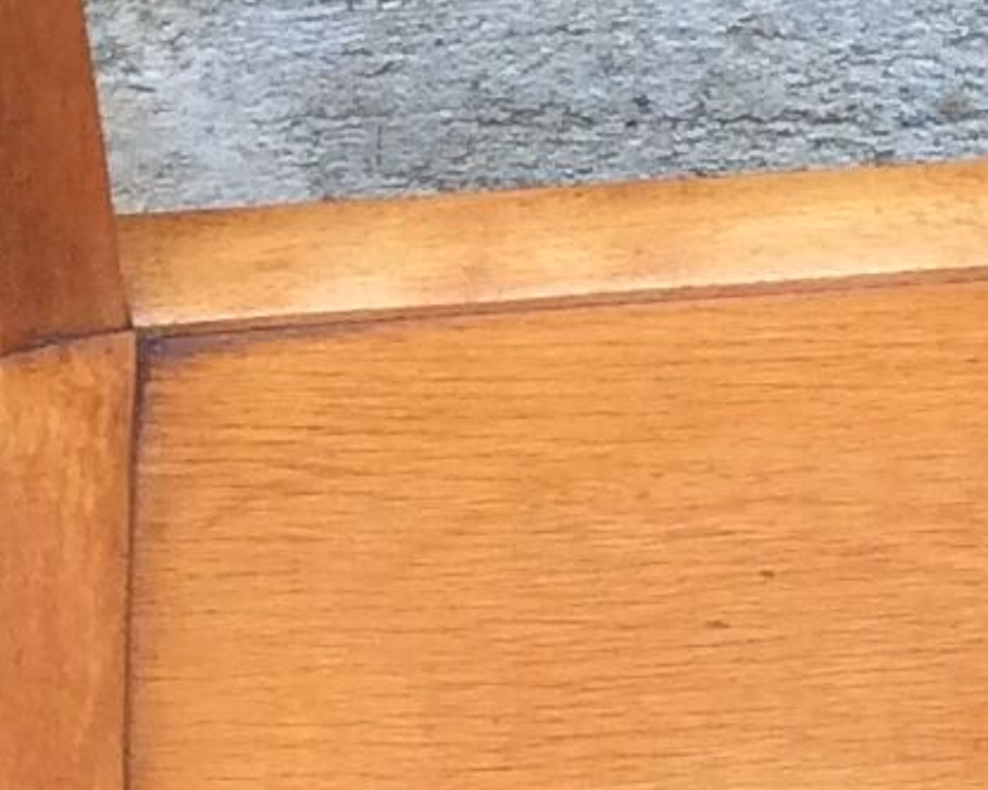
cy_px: 1085
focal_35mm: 195
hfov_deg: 9.8
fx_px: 5702
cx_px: 1069
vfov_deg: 7.8
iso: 50
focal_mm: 3.3
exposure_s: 1/50
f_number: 2.4
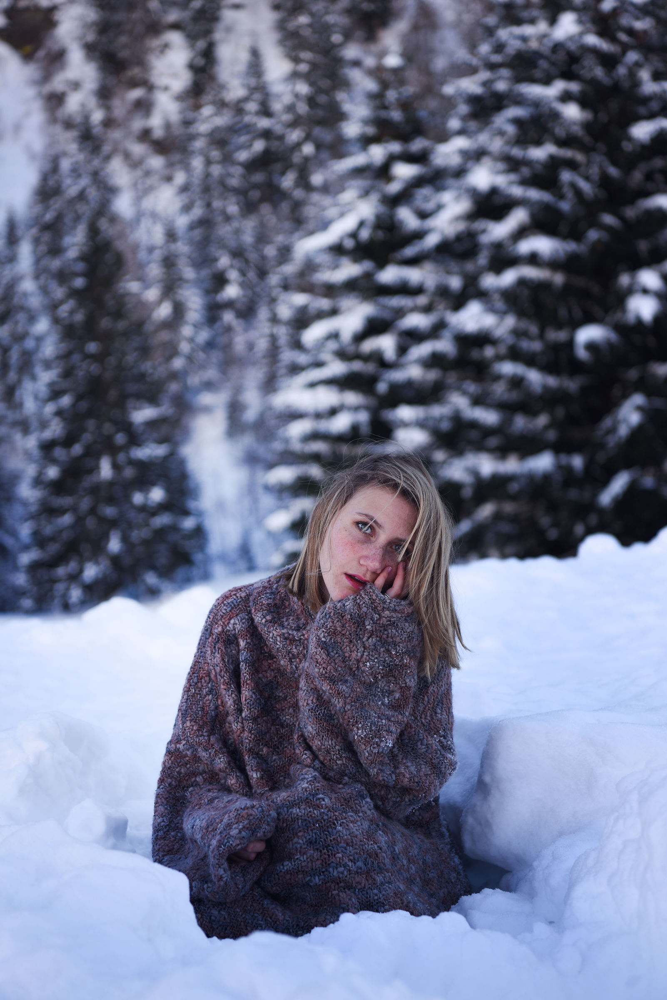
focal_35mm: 70
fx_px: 1944
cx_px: 334
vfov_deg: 28.8
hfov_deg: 19.5
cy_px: 500
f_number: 3.5
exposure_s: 1/400
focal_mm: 70
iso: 100
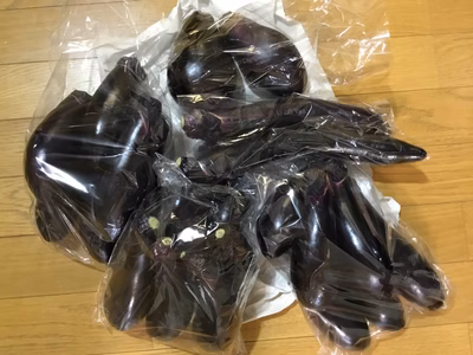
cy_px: 178
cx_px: 236
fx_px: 424
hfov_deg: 58.4
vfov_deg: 45.4
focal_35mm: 31
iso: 400
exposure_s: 1/15
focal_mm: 3.3
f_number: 2.4
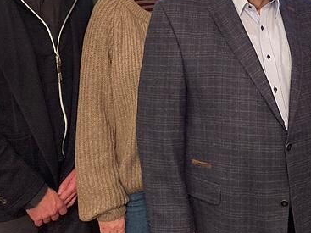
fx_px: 548
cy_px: 14
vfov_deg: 23.3
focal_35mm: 61
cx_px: 269
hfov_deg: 30.5
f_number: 1.8
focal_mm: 3.99
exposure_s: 1/25
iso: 400
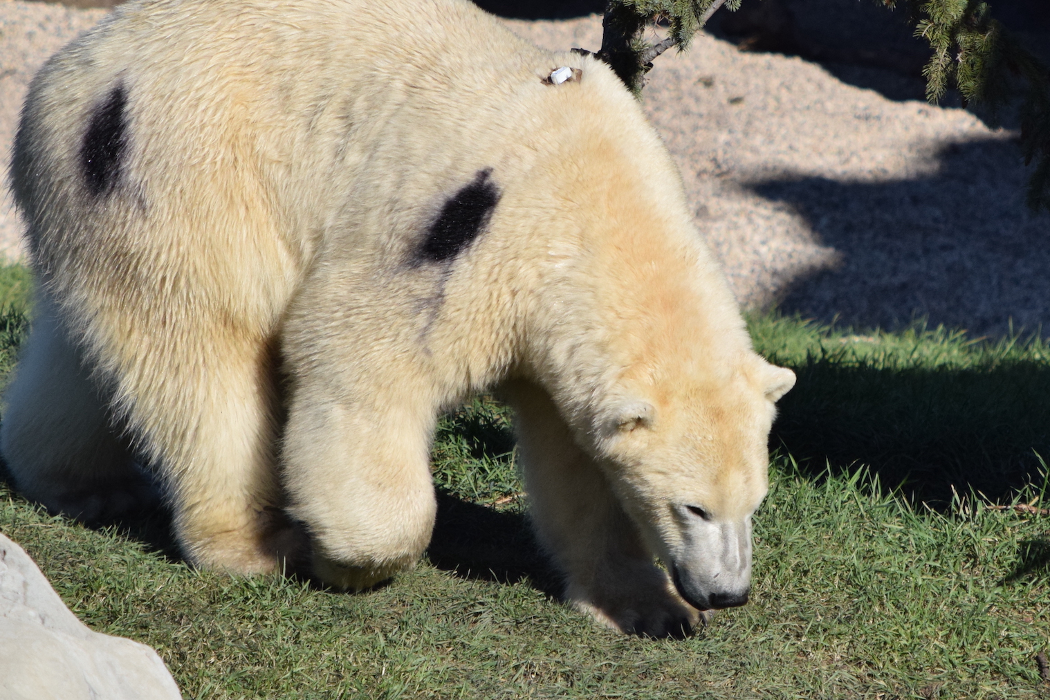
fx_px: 21611
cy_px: 187
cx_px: 618
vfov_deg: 1.9
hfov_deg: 2.8
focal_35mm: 741
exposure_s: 1/4000
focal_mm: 300
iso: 800
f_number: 8
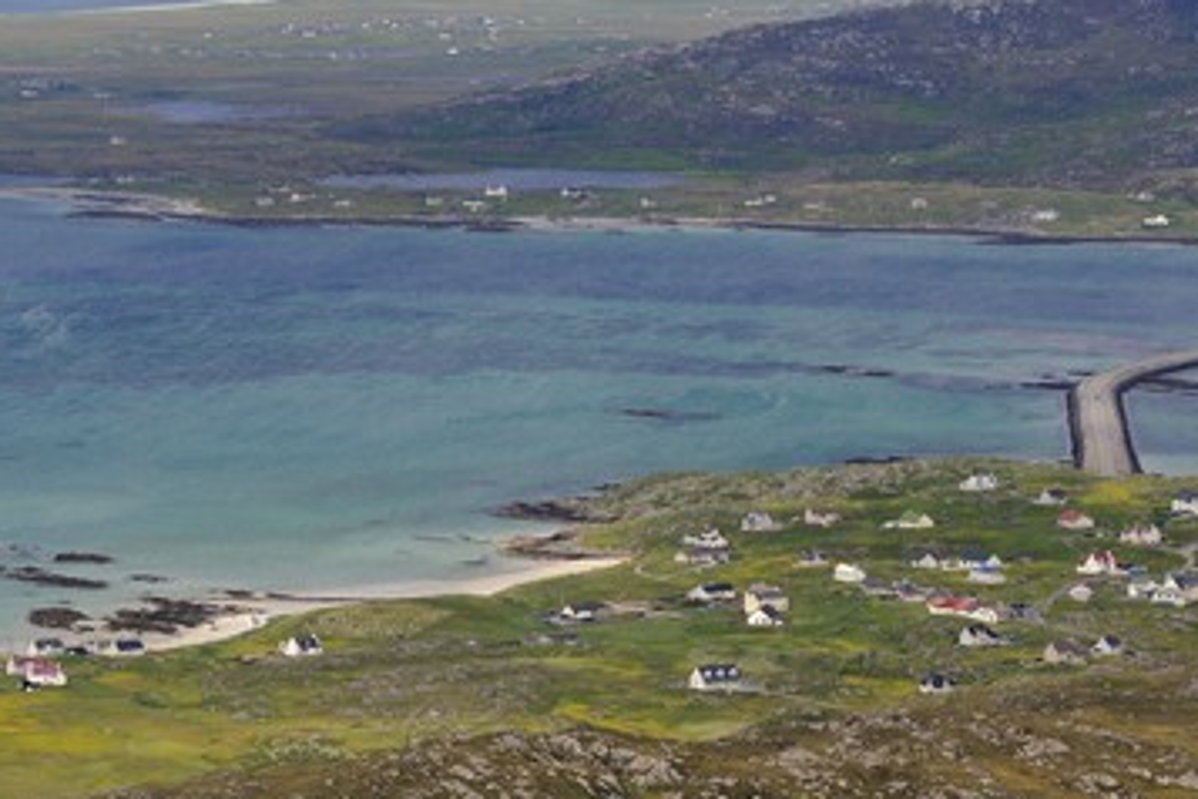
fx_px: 6256
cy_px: 349
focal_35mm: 188
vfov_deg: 7.3
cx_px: 691
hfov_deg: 10.9
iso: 200
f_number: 8
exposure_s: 1/800
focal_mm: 160
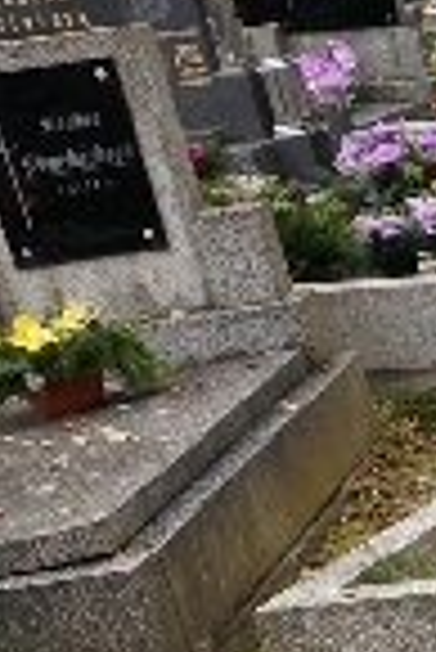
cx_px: 1182
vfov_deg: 13.6
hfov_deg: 9.0
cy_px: 1228
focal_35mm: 132
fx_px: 2392
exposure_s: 1/125
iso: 400
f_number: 5.6
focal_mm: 16
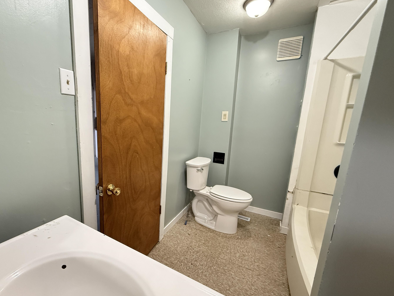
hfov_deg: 93.9
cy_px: 154
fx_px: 182
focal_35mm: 16
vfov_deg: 78.1
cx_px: 169
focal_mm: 2.22
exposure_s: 1/60
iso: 640
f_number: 2.2
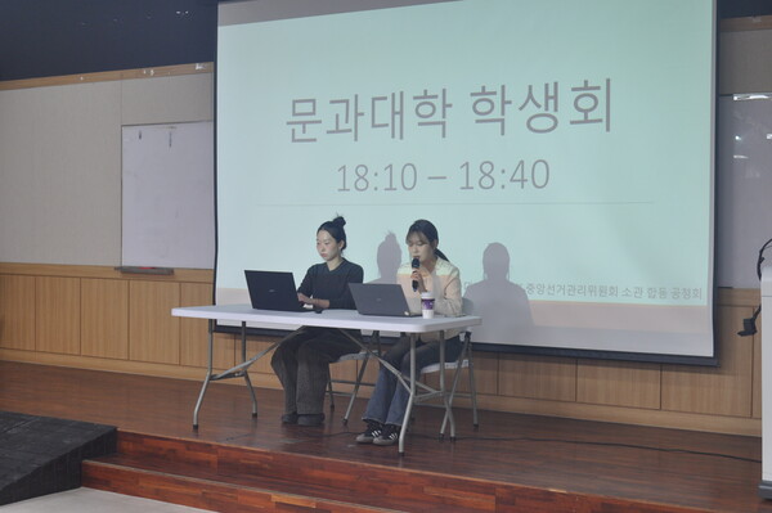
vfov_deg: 25.7
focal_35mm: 52
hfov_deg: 37.9
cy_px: 256
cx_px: 386
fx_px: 1125
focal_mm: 35
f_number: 4
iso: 500
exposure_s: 1/60
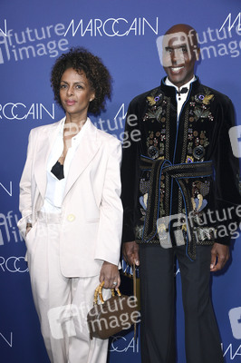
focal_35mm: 56
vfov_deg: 35.7
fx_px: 563
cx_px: 120
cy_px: 182
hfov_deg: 24.2
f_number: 5.6
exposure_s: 1/250
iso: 800
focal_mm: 56
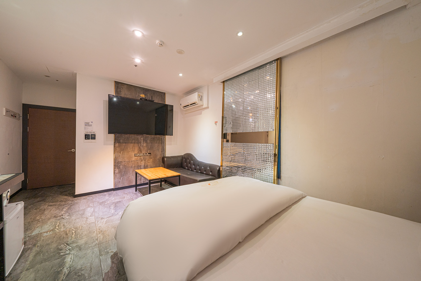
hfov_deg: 112.6
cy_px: 140
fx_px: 140
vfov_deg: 90.0
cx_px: 210
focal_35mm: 12
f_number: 10
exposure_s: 1/2.5
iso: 200
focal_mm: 12
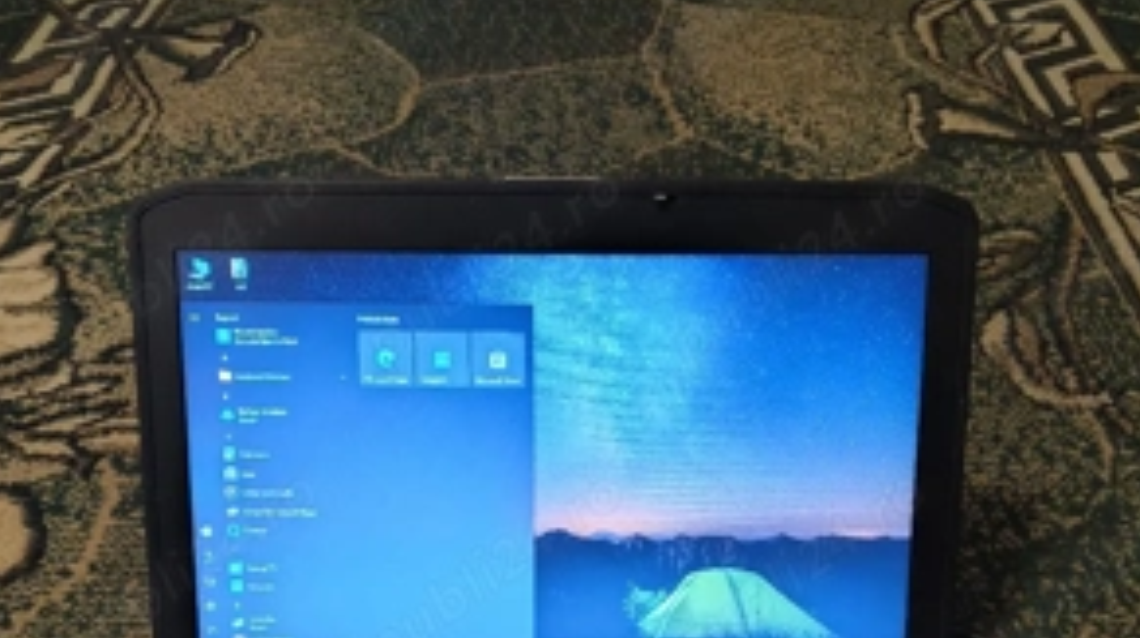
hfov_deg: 51.7
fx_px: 1178
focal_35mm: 39
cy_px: 618
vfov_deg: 28.7
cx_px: 572
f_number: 1.8
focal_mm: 4.81
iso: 1880
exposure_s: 1/33.3
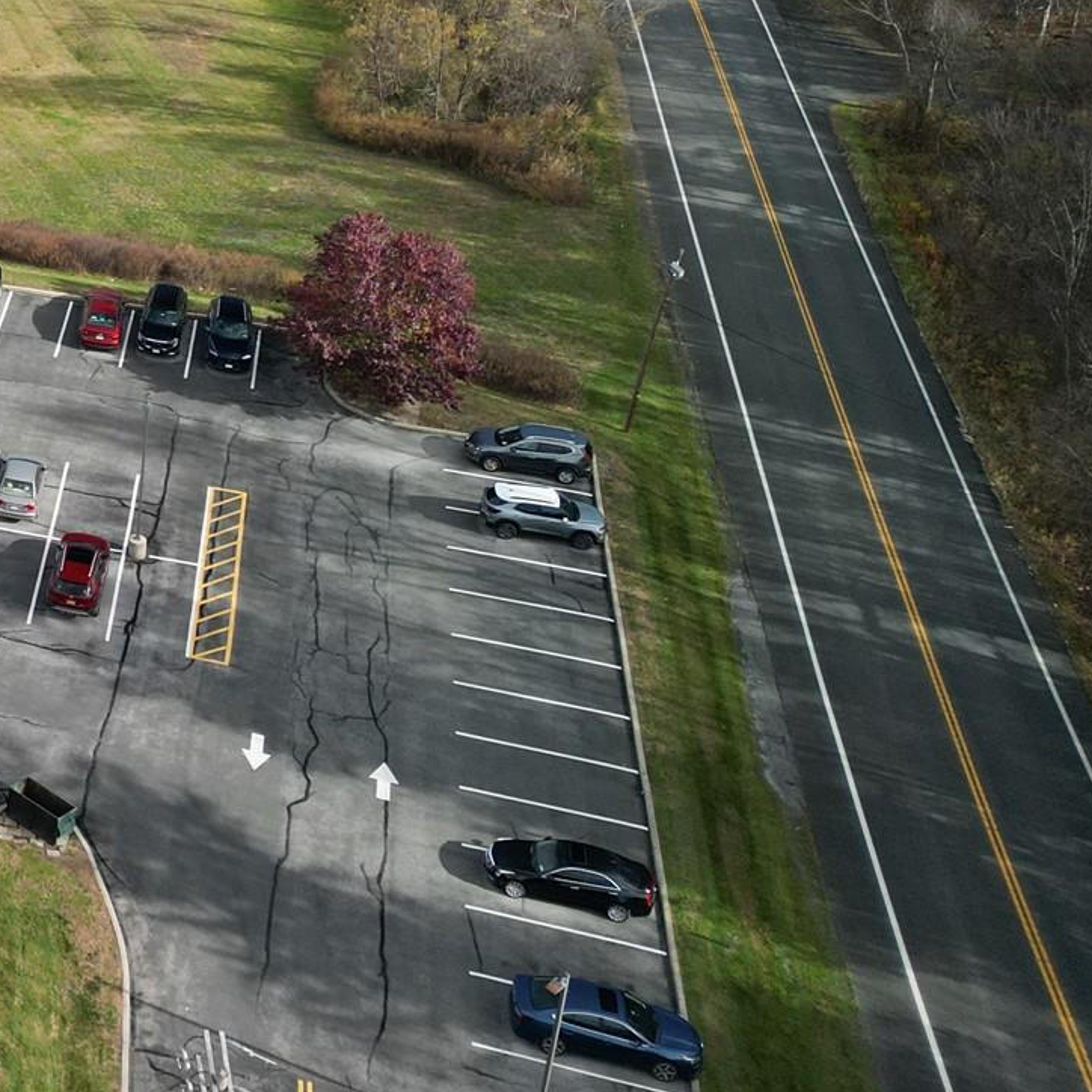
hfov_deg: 24.4
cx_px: -383
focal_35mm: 60
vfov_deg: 27.2
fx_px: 2141
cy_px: 35
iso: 200
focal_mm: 6.72
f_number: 1.7
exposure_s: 1/500
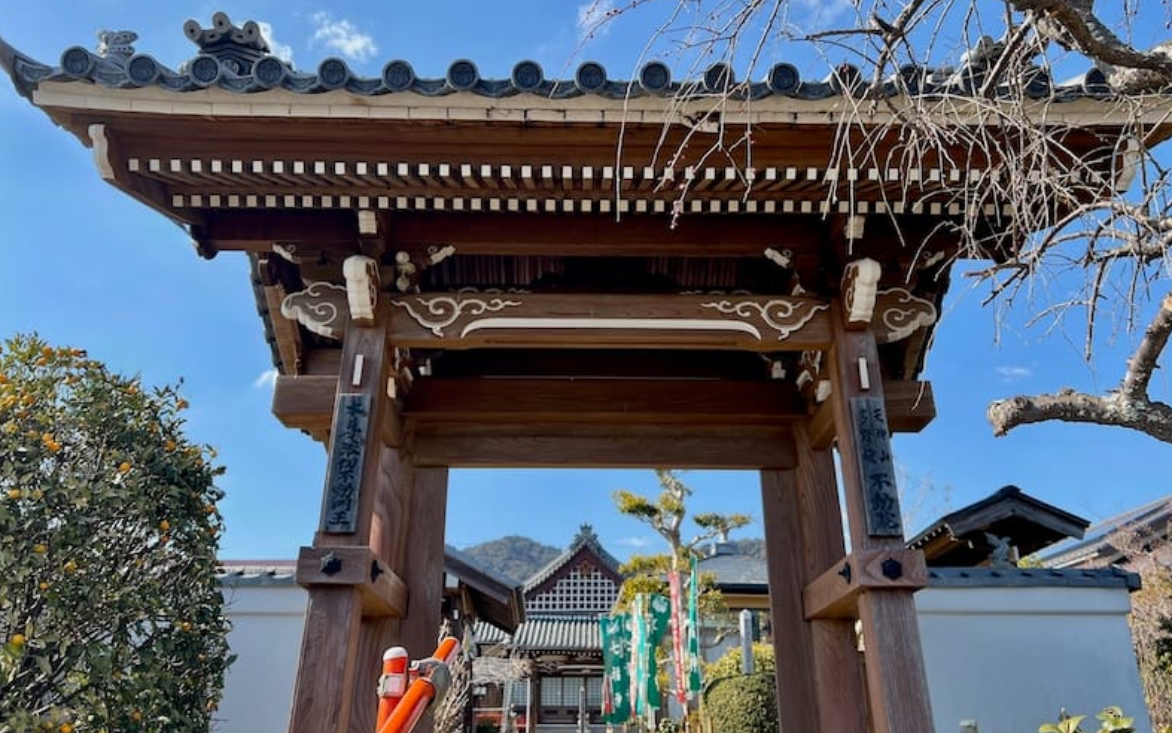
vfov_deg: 44.4
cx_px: 588
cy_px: 316
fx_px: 894
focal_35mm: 28
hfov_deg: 66.5
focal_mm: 5.7
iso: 50
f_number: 1.5
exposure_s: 1/1808
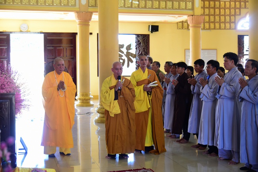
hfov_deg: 38.2
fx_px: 373
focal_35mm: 52
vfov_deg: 26.0
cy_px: 86
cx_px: 129
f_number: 4
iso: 1000
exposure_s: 1/80
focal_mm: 52
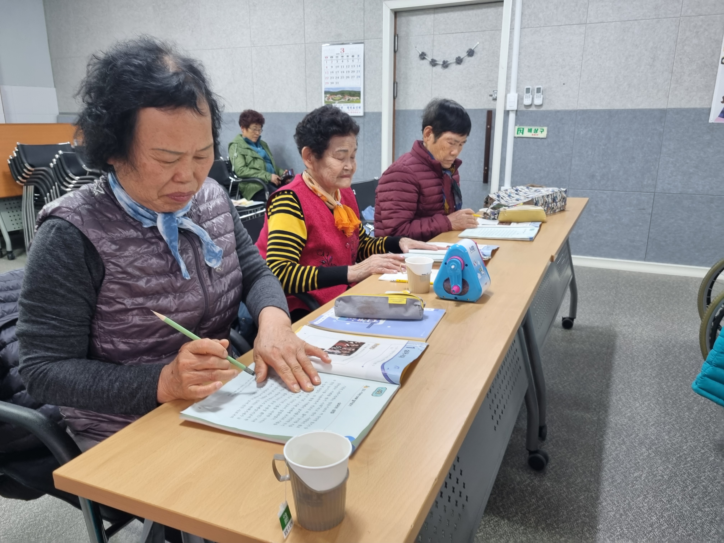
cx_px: 362
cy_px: 272
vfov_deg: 53.1
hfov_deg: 67.3
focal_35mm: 26
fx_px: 544
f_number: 1.8
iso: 160
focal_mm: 5.4
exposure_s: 1/40
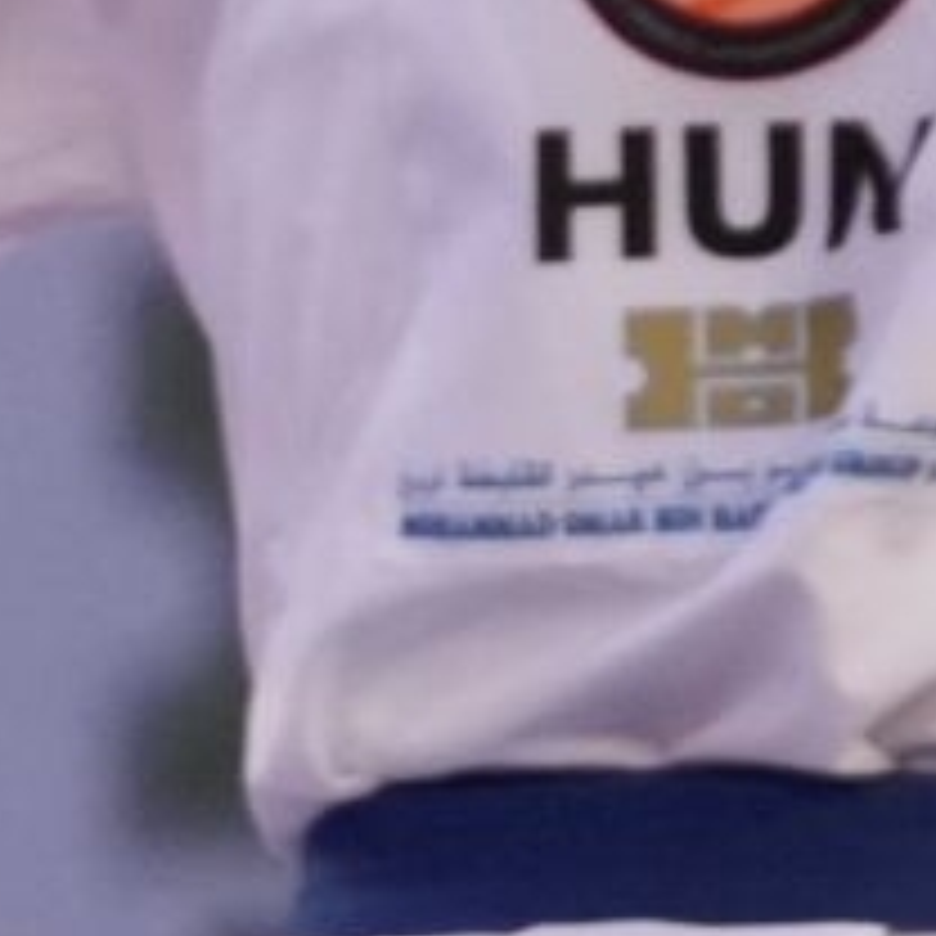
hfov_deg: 0.8
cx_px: -3006
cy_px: 666
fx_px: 67638
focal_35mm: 2211
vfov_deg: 0.8
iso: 2000
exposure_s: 1/1000
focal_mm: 200
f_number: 2.8
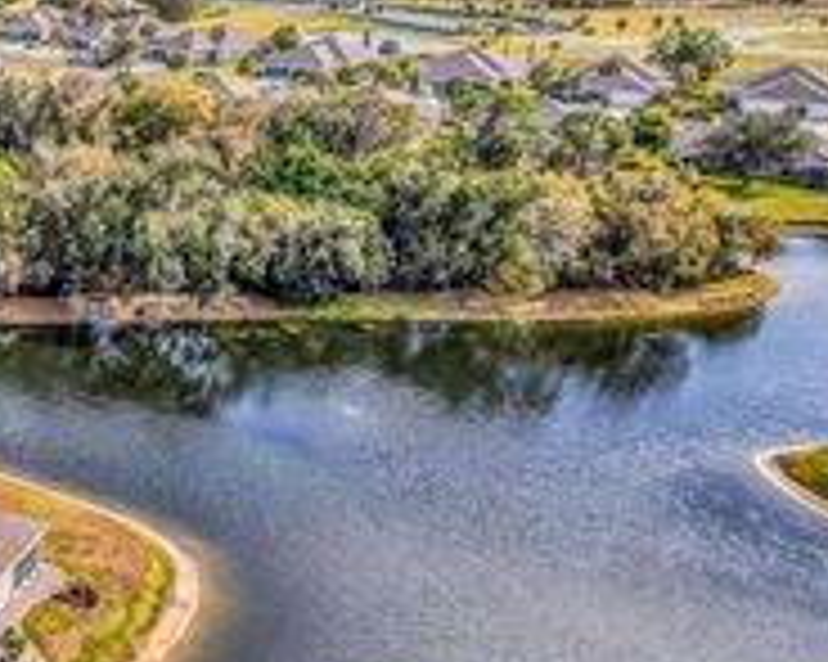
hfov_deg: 27.7
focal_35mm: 56
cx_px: -256
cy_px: 313
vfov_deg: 27.1
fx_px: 1372
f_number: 2.8
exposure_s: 1/2000
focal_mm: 8.38
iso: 140
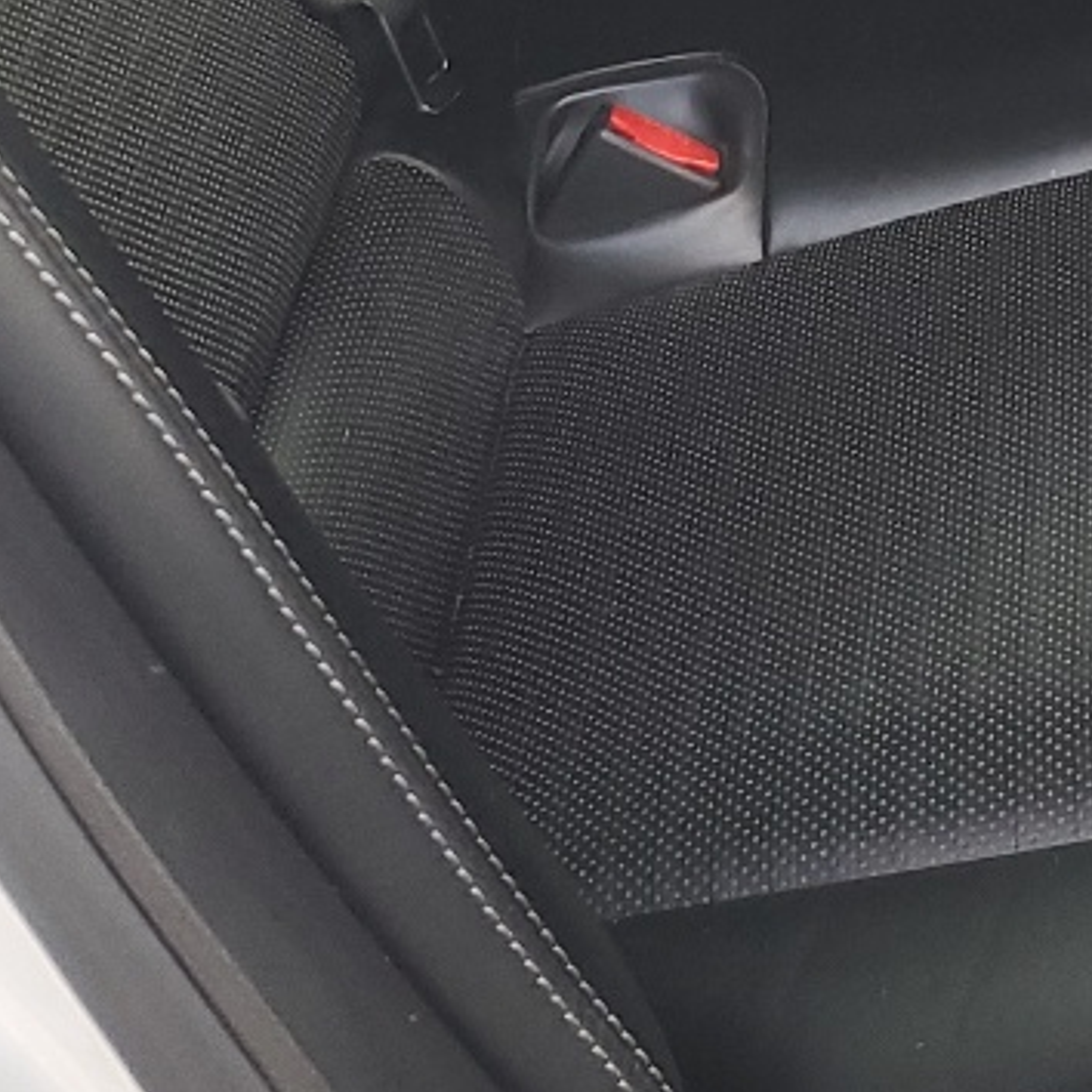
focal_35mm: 104
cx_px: 1166
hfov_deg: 16.3
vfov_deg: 15.5
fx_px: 3712
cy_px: -527
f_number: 1.5
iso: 69
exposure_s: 1/120
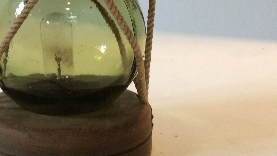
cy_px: -6
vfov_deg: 17.3
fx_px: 499
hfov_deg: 30.7
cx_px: 86
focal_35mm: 68
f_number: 2.4
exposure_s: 1/25
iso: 100
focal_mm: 3.3
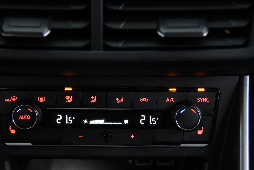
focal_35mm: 69
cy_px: 100
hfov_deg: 29.2
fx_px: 487
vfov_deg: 19.7
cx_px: 107
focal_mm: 50
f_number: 4
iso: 4000
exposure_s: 1/20
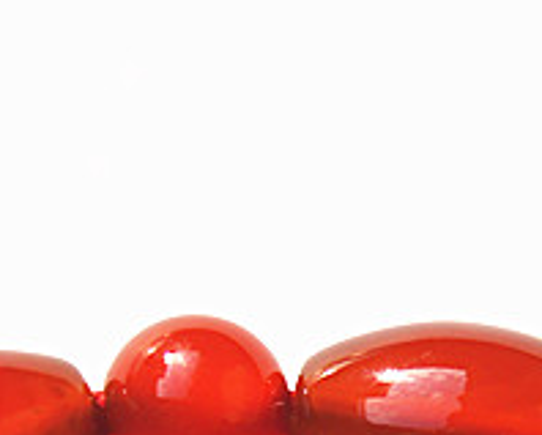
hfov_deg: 6.2
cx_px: 411
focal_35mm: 312
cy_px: 599
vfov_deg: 4.9
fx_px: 5010
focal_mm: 55
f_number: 7.1
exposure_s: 1/500
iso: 200
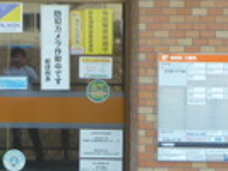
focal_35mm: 219
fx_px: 1444
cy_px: 31
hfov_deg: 9.0
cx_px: -14
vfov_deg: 6.8
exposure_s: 1/50
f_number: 3.8
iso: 80
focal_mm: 8.5
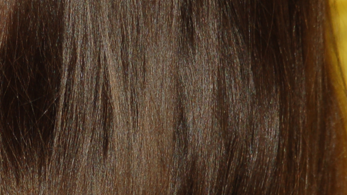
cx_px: 115
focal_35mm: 558
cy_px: 34
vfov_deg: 2.2
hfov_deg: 3.9
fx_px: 5135
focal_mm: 110
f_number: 5.6
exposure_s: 1/125
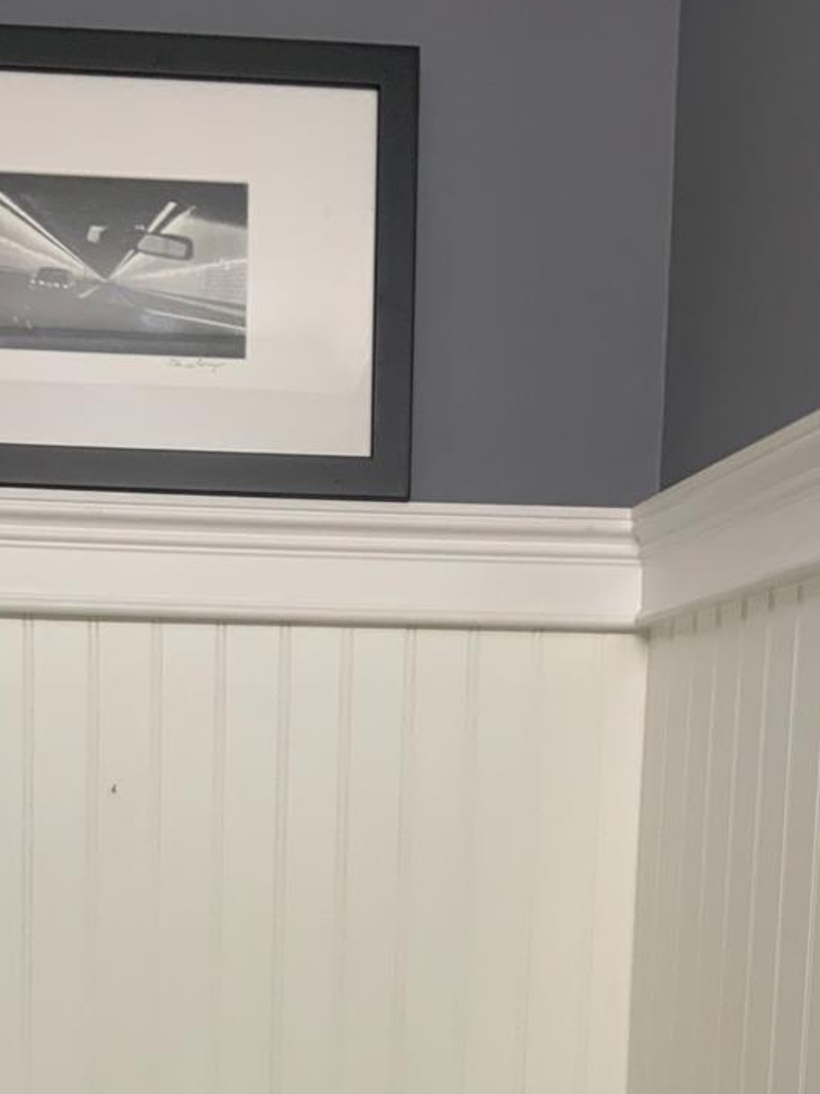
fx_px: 1959
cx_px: 238
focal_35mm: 62
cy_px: 1074
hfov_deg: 23.5
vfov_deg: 29.3
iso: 50
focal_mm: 3
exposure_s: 1/60
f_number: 1.8
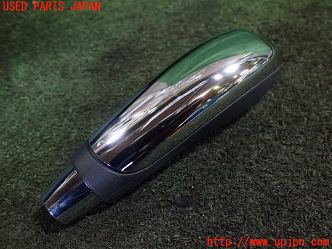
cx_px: 166
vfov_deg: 46.8
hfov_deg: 60.0
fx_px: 288
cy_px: 124
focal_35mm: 30
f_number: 2.3
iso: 800
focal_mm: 5.4
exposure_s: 1/100
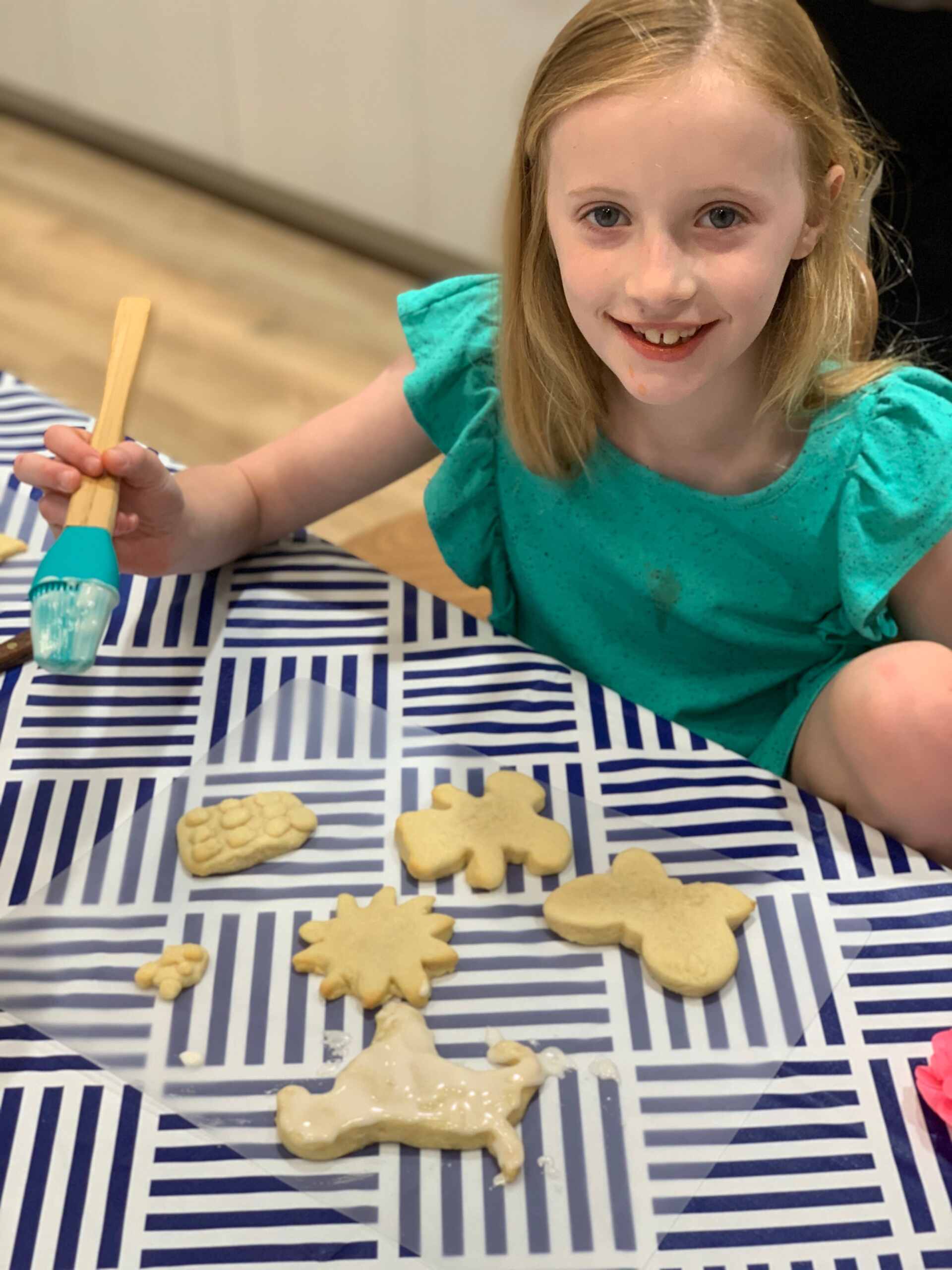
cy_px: 635
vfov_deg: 36.8
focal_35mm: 52
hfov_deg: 28.0
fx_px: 1907
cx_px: 476
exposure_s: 1/60
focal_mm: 6
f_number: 2.4
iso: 125
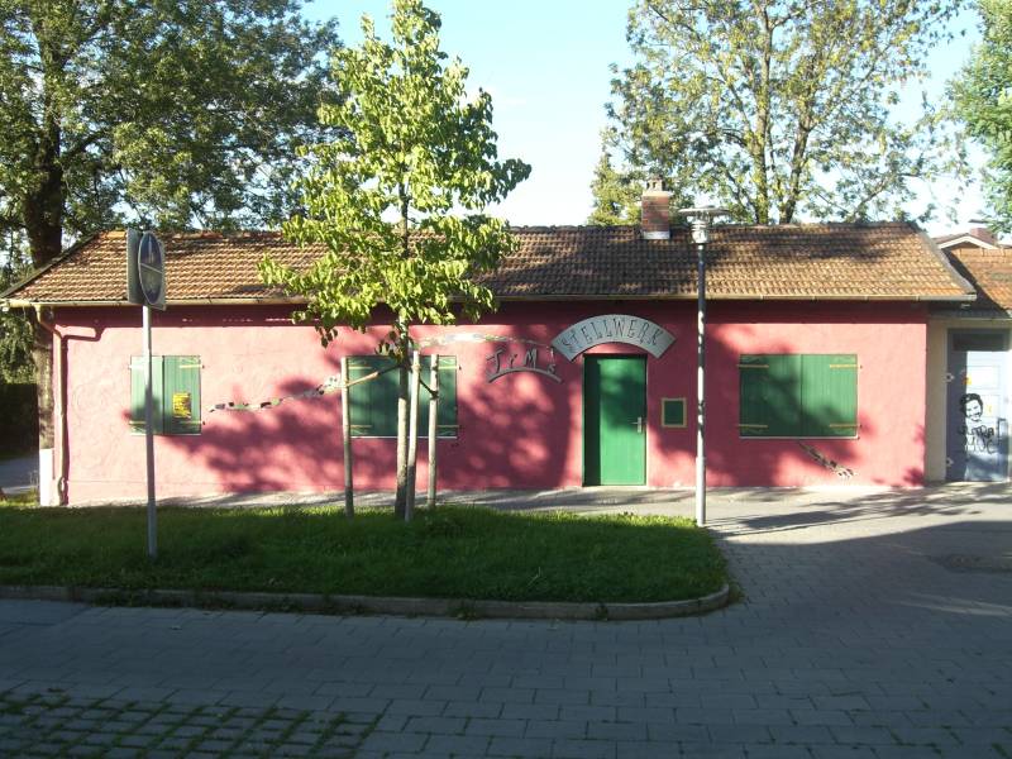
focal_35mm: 38
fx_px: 1111
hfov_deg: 49.0
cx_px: 506
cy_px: 380
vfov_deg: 37.7
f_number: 4
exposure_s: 1/200
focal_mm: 7.9
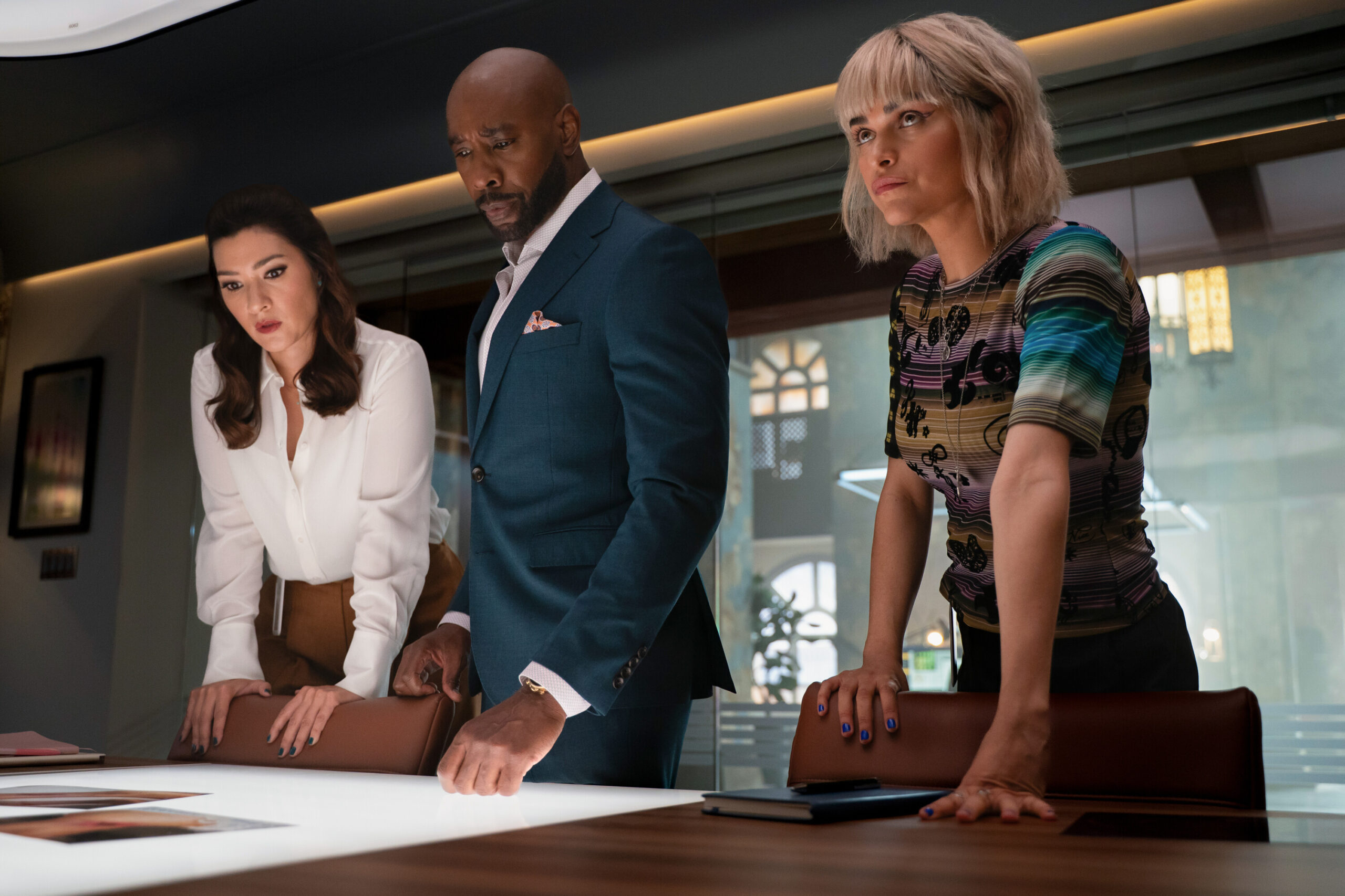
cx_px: 672
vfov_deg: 38.9
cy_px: 448
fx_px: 1270
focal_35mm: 34
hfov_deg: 55.8
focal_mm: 34
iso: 2500
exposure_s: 1/100
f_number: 3.2
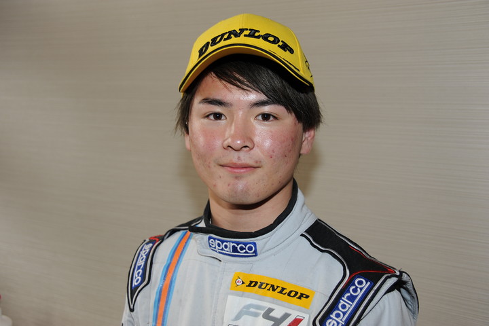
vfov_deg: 27.0
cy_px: 163
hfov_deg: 39.6
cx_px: 244
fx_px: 679
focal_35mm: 50
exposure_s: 1/60
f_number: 5.6
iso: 200
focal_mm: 50
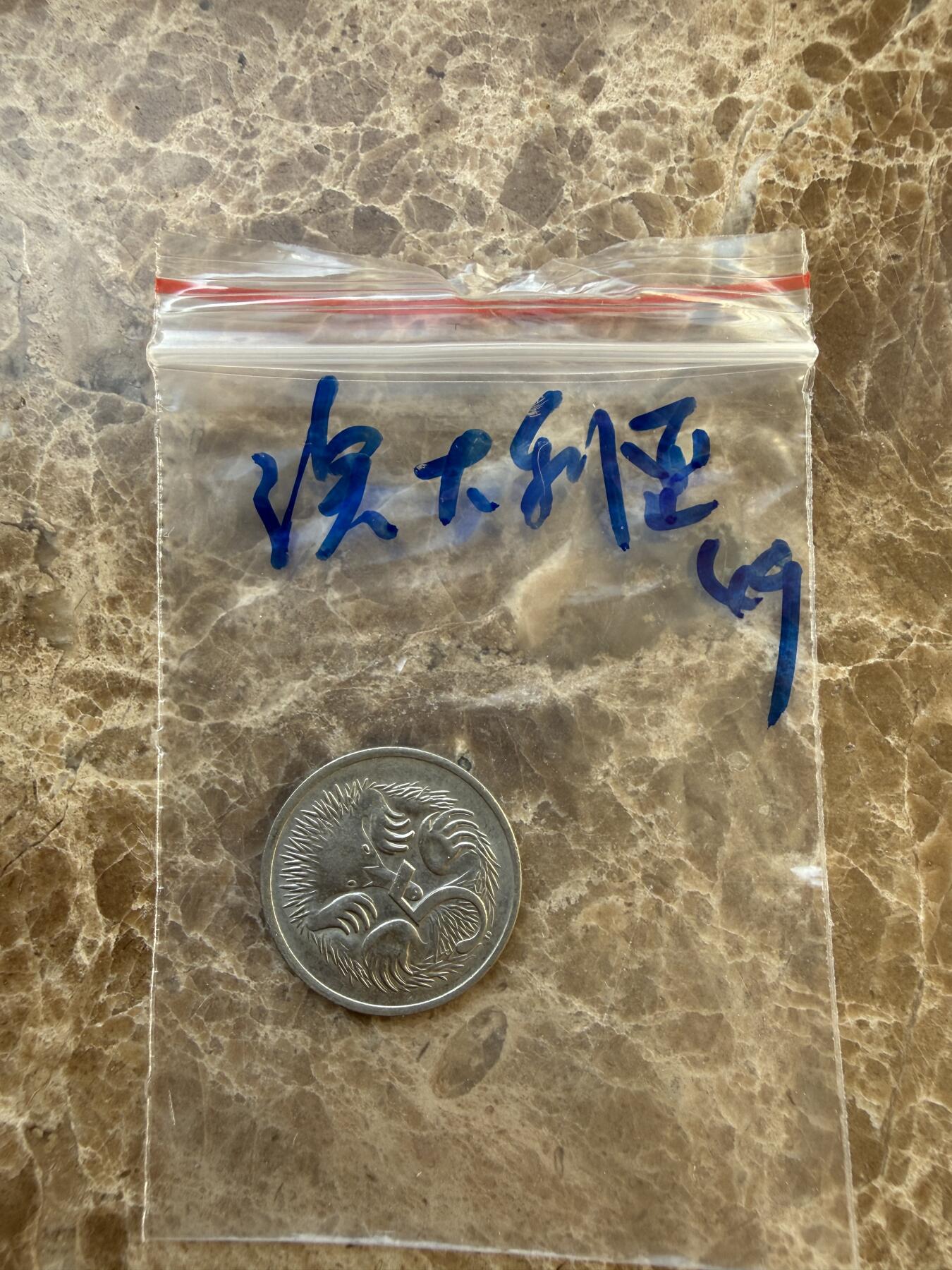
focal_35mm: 24
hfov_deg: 56.8
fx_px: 880
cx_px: 476
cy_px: 635
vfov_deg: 71.6
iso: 40
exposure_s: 1/108
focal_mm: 2.22
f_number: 2.2
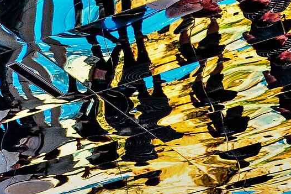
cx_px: -96
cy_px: -164
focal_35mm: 91
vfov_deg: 13.4
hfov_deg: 20.3
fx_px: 735
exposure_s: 1/80
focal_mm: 20
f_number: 4
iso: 1250
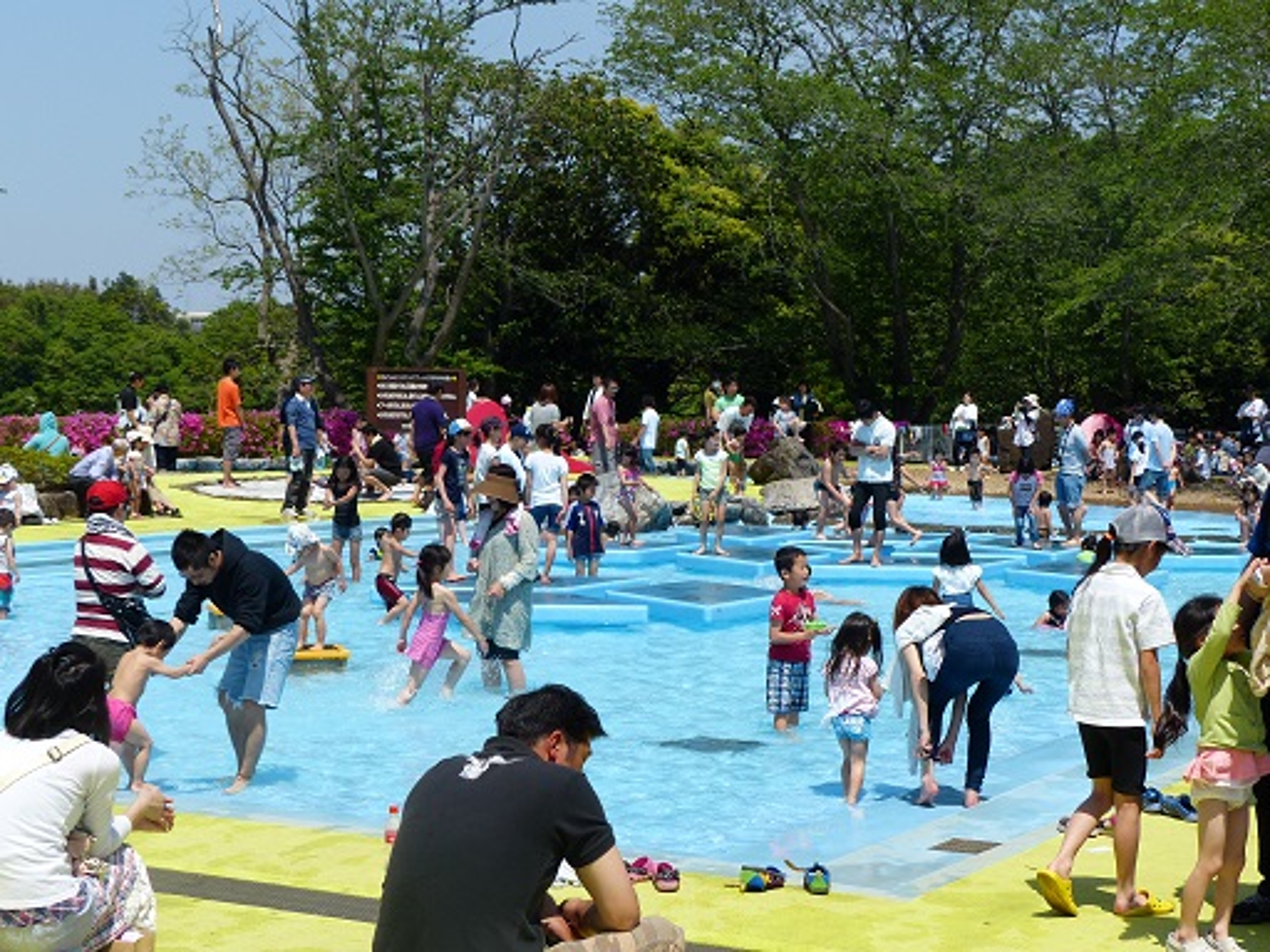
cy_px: 476
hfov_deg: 29.4
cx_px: 635
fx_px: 2421
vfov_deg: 22.3
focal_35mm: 66
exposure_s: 1/1300
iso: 100
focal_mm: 11.9
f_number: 4
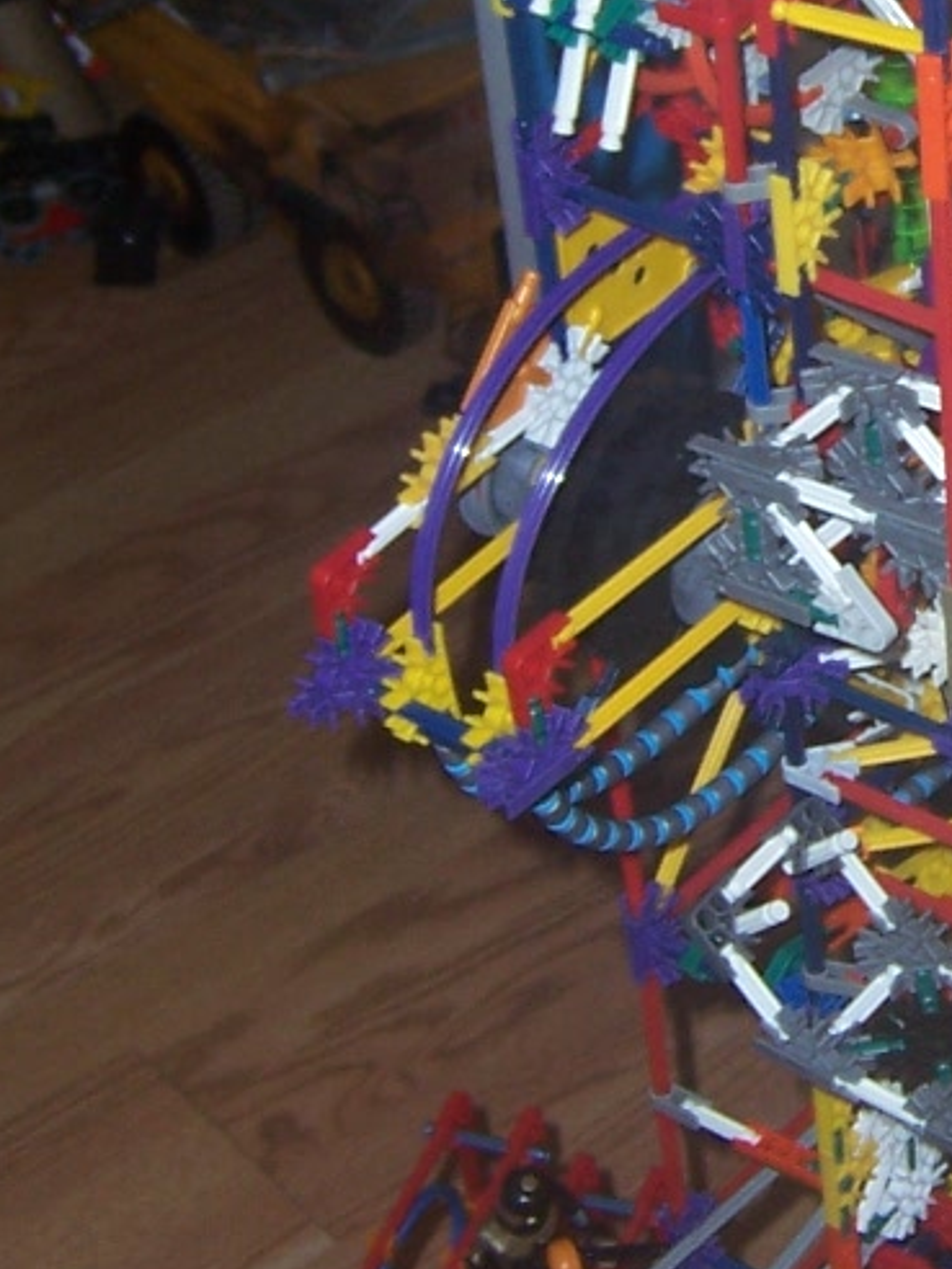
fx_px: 3814
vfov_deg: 18.9
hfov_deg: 13.7
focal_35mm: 104
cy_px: 534
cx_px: 1228
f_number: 2.8
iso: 80
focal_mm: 5.5
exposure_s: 1/60
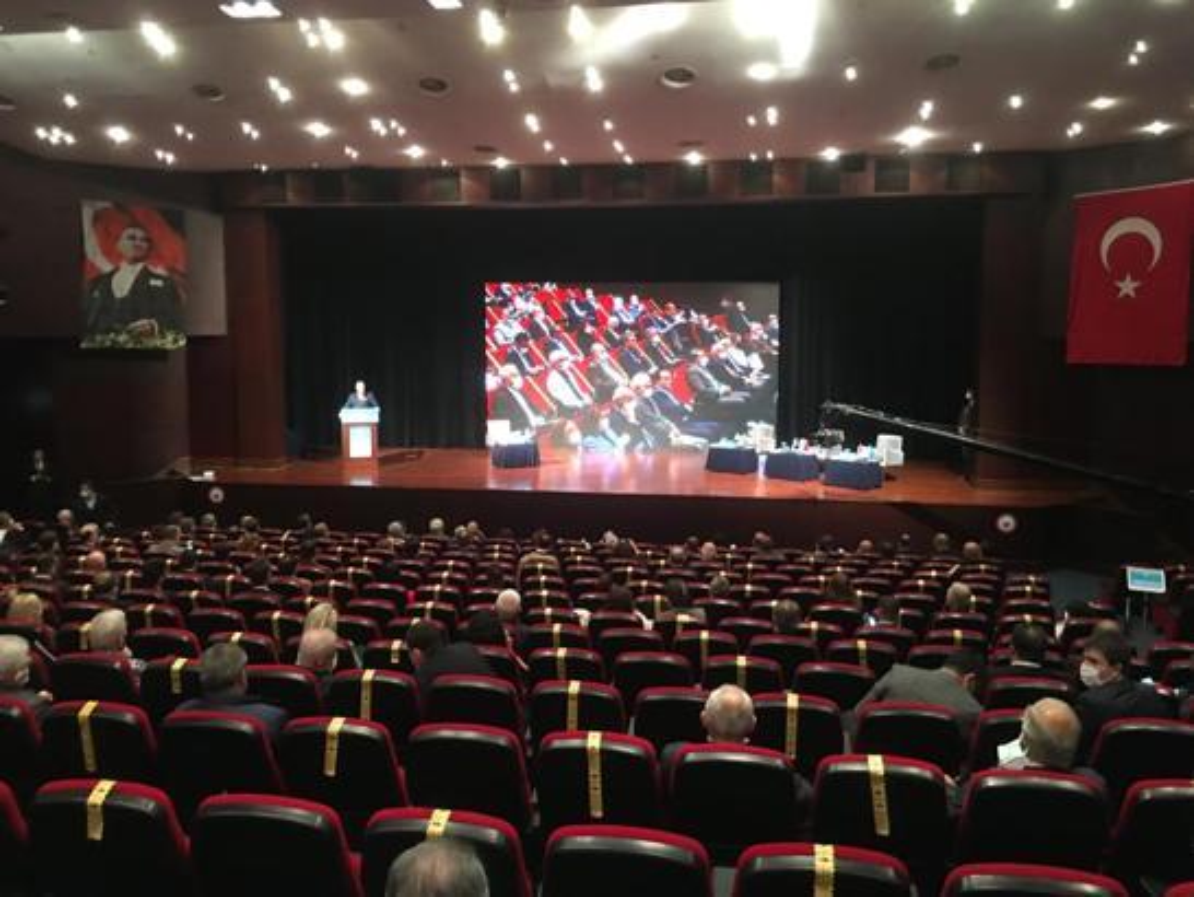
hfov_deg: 61.6
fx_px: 1001
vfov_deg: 48.3
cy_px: 448
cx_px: 597
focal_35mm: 29
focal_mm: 4.15
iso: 125
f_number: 2.2
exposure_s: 1/8
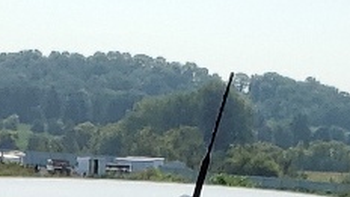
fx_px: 1811
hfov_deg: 11.0
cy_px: 838
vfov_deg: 5.4
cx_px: 264
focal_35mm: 195
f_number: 1.5
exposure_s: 1/5000
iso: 50
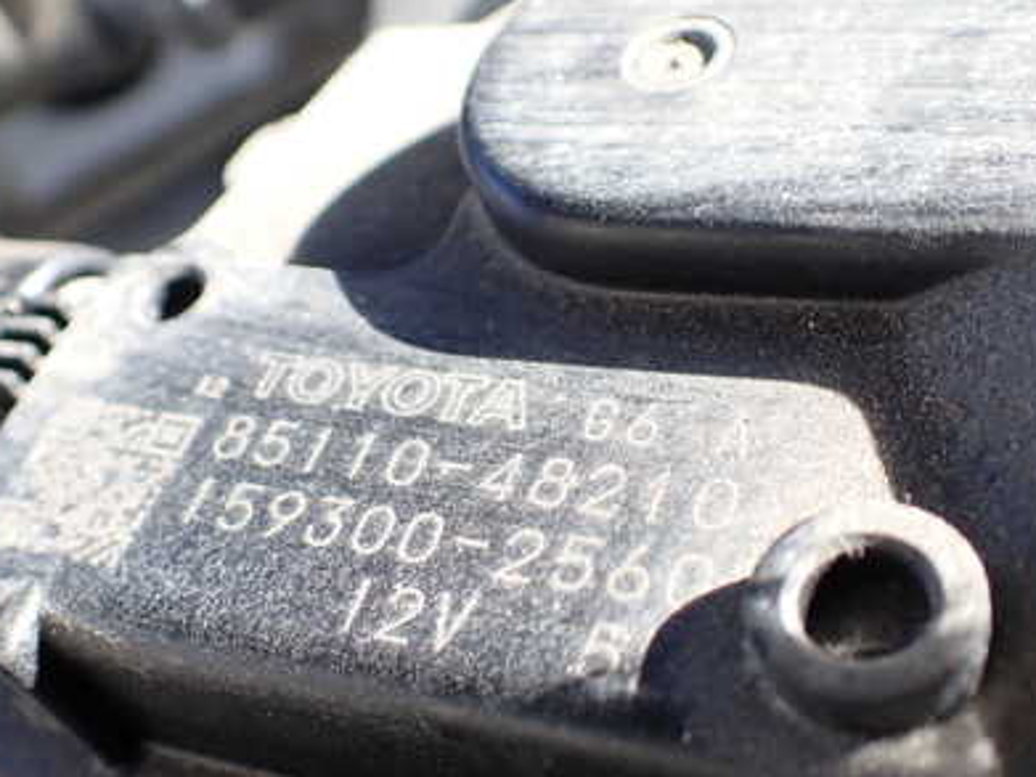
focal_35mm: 46
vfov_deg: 31.5
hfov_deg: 41.2
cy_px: 422
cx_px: 511
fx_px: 1376
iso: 100
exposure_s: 1/200
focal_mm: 5.4
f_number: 2.3
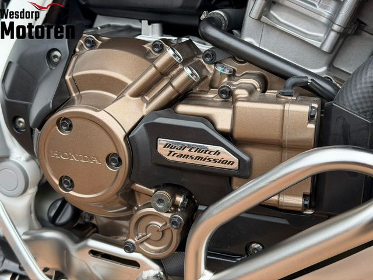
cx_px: 186
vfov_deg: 30.3
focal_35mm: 48
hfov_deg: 39.7
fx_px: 517
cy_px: 140
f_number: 1.78
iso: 80
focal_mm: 6.76
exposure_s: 1/400
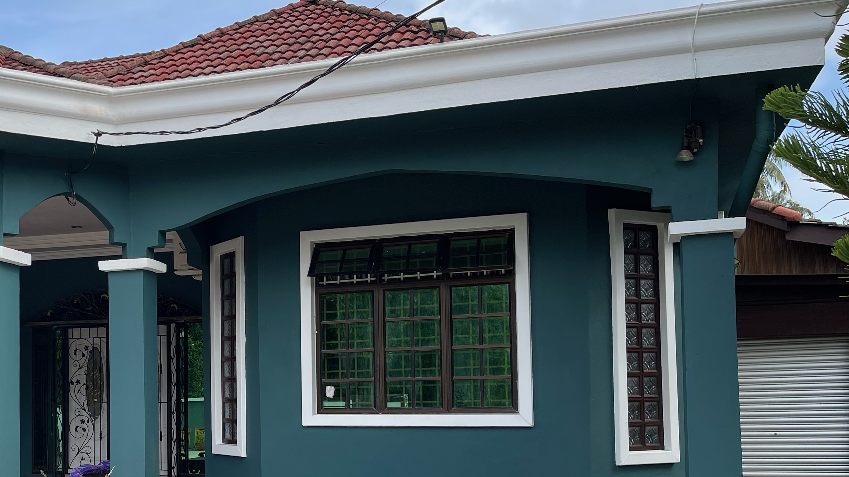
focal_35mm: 43
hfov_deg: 45.2
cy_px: 356
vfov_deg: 27.4
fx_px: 968
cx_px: 183
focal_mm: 5.1
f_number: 1.6
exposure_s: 1/1266
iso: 32
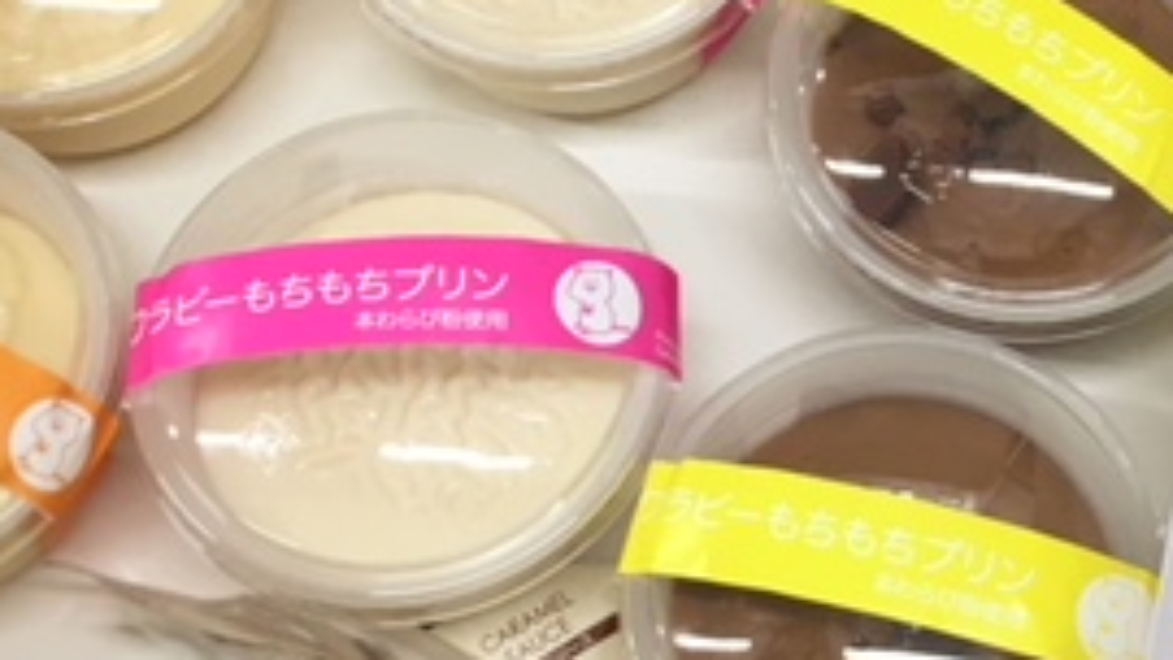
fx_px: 2333
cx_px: 825
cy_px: 204
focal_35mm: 75
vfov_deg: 16.1
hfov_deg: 28.0
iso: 25
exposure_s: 1/30
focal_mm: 4.15
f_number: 2.2
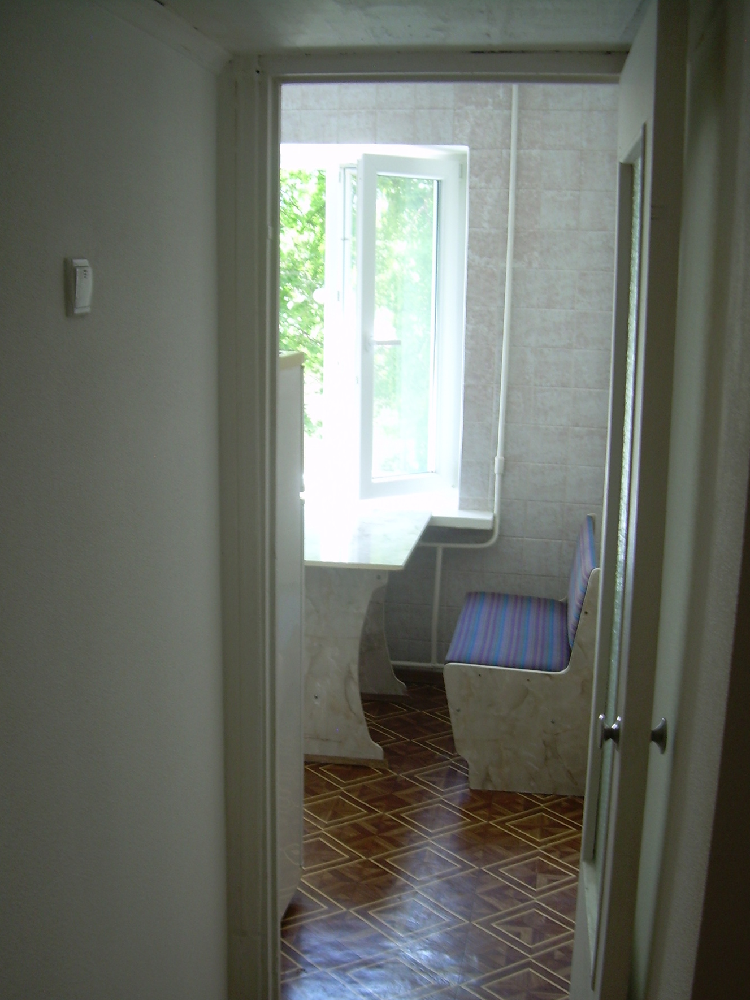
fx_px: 1271
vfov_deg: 42.8
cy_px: 578
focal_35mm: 44
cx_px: 356
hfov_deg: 32.9
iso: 50
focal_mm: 6.3
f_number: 2.8
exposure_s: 1/15
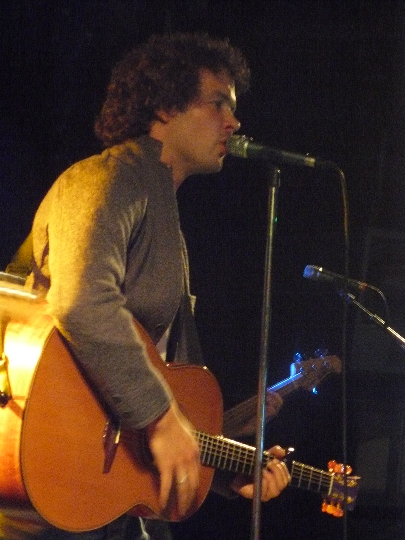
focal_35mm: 114
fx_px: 1778
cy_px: 270
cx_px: 202
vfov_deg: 17.3
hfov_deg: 13.0
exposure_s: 1/8
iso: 800
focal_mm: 19
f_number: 3.2
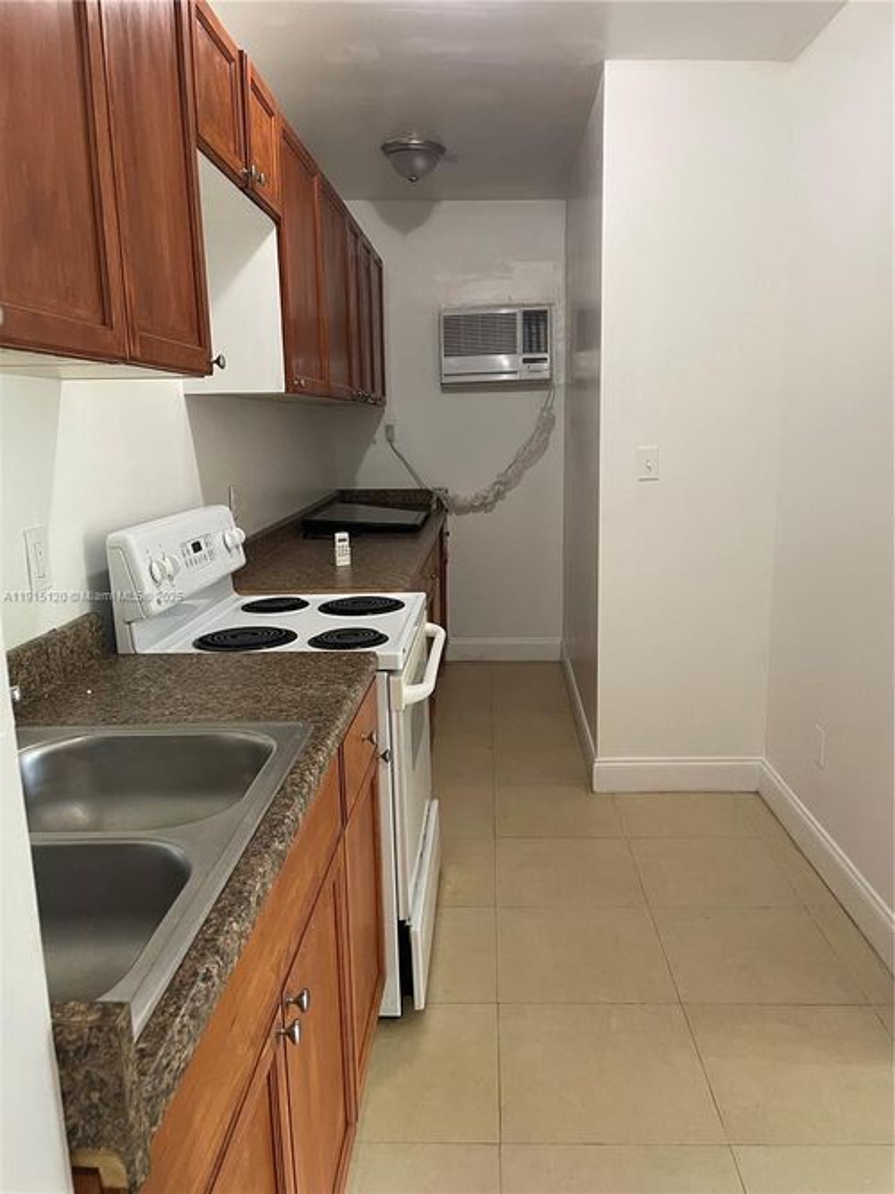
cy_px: 597
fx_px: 897
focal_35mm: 26
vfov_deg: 67.3
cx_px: 448
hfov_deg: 53.0
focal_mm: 4.2
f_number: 1.6
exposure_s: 1/60
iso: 200
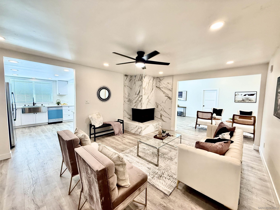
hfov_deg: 102.1
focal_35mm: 14
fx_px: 113
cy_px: 105
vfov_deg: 85.7
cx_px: 140
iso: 250
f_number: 2.2
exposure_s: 1/120
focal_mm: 2.22
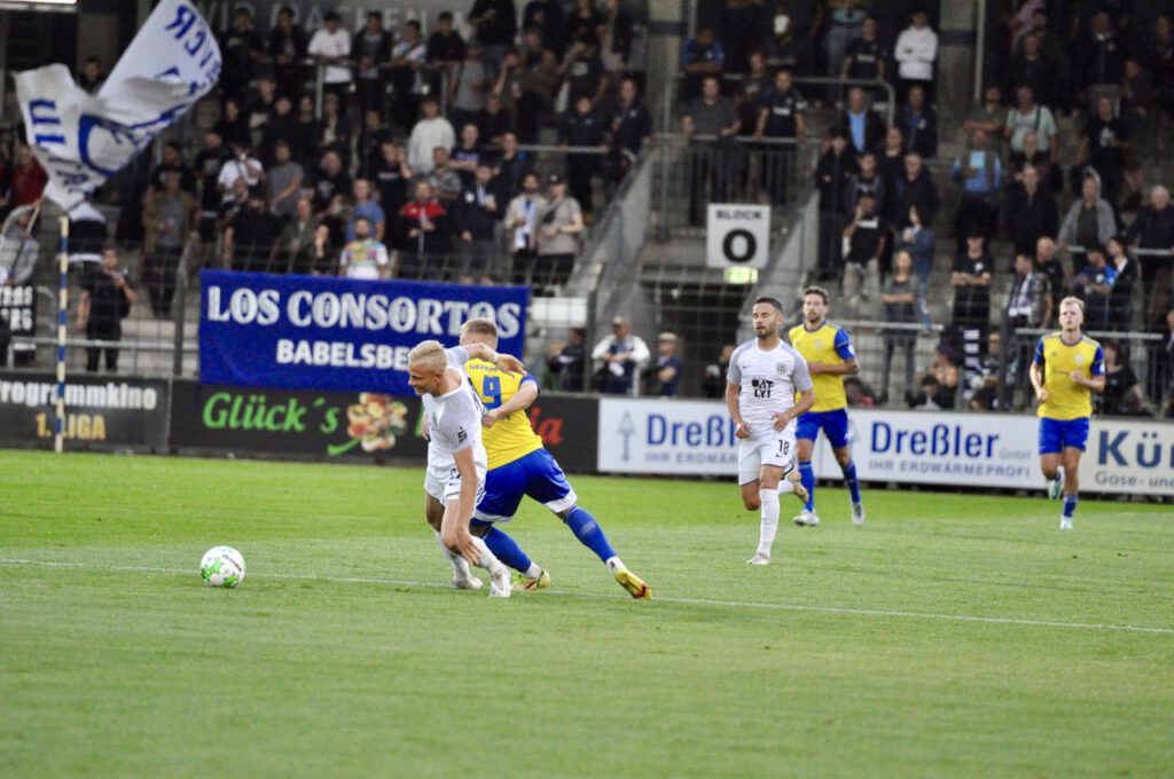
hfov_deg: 6.9
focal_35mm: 300
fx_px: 9771
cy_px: 390
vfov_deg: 4.6
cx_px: 587
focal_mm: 200
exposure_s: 1/1250
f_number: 2.8
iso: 3200
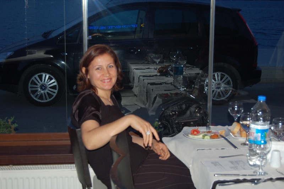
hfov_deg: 33.4
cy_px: 94
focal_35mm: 60
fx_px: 473
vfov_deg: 22.6
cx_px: 142
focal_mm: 40
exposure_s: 1/60
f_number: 5
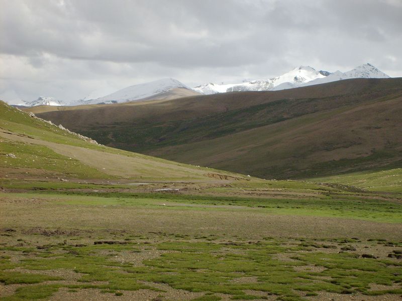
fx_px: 1231
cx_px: 201
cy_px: 150
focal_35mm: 106
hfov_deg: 18.5
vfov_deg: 14.0
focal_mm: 17.4
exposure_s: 1/250
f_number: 12.4
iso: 80
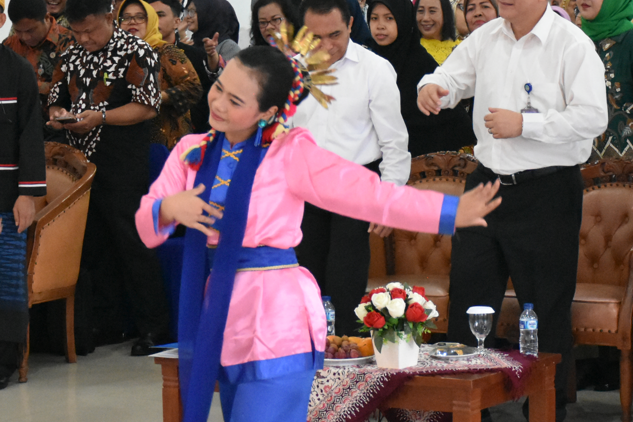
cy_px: 117
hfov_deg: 14.3
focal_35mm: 143
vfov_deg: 9.6
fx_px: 2515
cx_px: 292
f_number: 4.5
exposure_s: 1/60
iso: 6400
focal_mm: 45
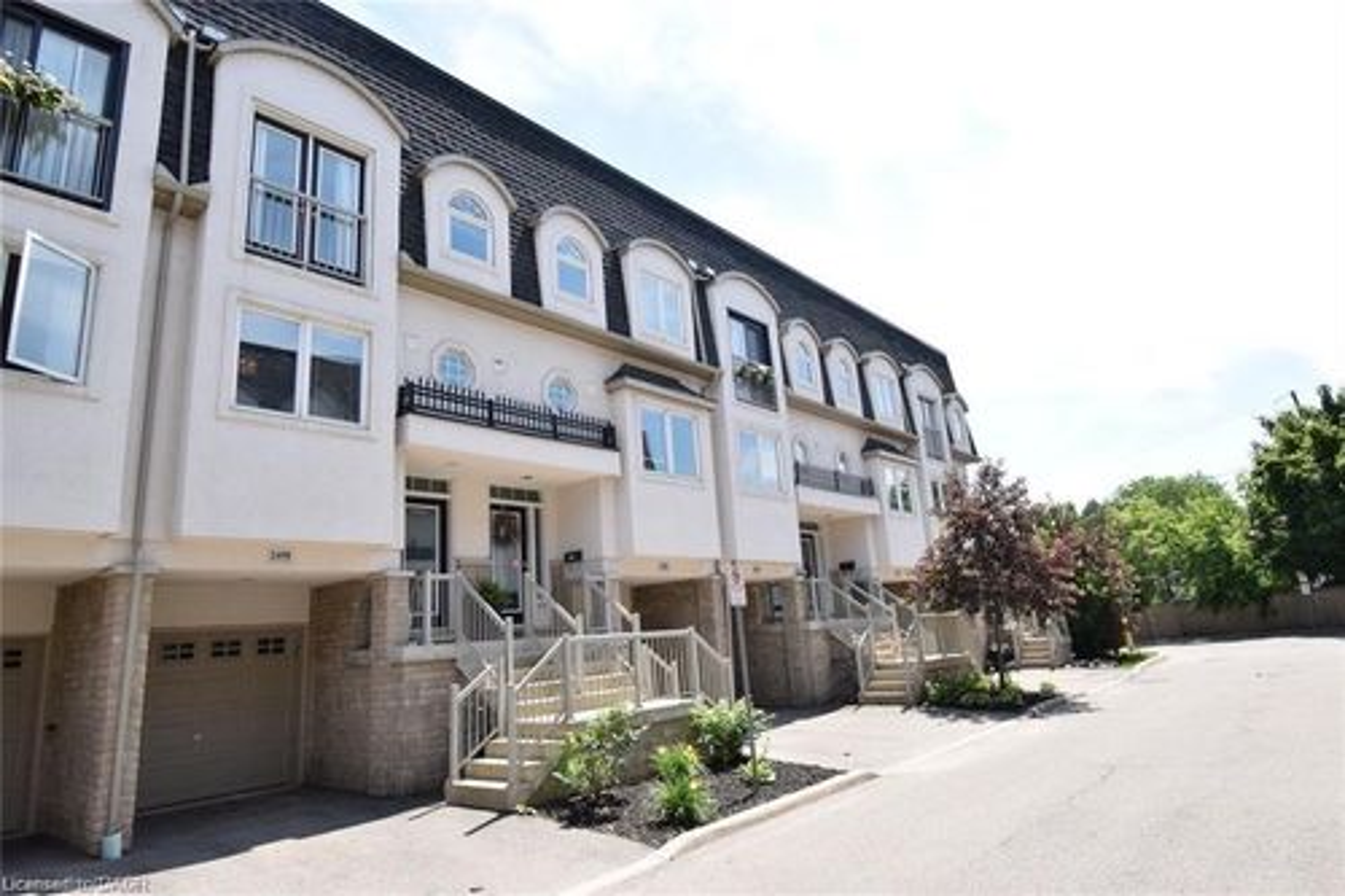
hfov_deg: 85.4
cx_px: 672
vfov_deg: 63.2
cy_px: 448
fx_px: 728
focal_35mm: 20
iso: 800
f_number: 11
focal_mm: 13
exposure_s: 1/500
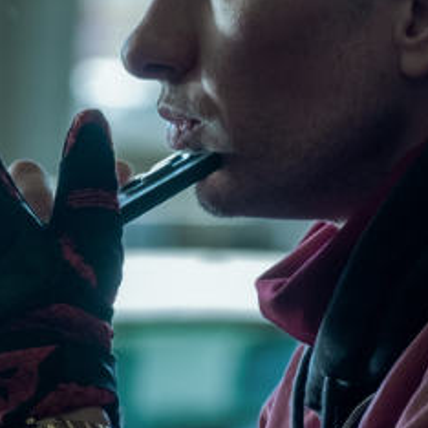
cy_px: 157
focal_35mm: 618
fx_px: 8645
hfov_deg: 2.8
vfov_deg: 2.8
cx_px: -252
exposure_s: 1/125
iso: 400
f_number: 4
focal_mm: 94.5
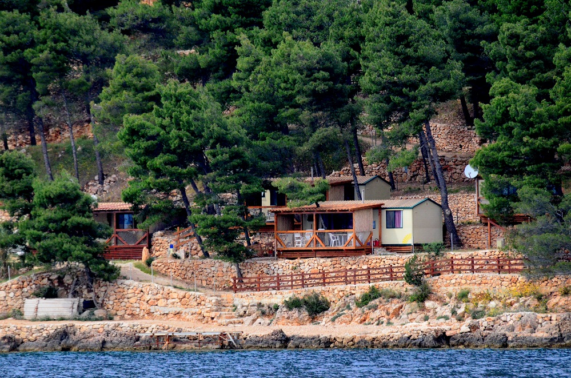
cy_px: 189
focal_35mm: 450
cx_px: 286
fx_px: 7120
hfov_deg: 4.6
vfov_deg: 3.0
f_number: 6.3
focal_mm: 300
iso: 3200
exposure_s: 1/6400
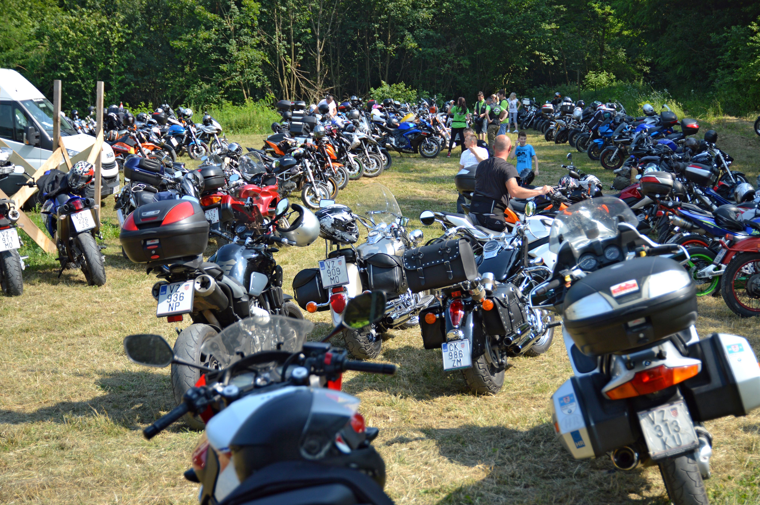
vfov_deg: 25.7
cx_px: 380
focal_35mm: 52
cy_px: 252
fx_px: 1107
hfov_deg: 37.9
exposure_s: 1/1000
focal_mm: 35
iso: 100
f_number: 2.8
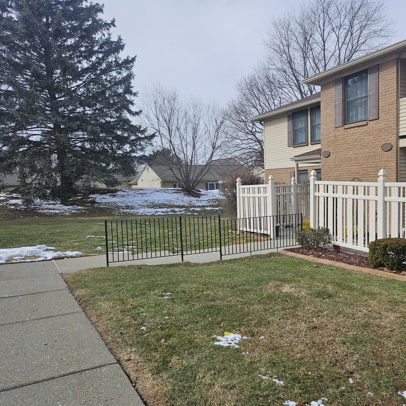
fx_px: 372
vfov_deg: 57.3
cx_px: 258
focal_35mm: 28
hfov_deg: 56.5
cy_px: 208
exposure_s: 1/1936
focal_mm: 5.4
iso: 25
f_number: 1.8
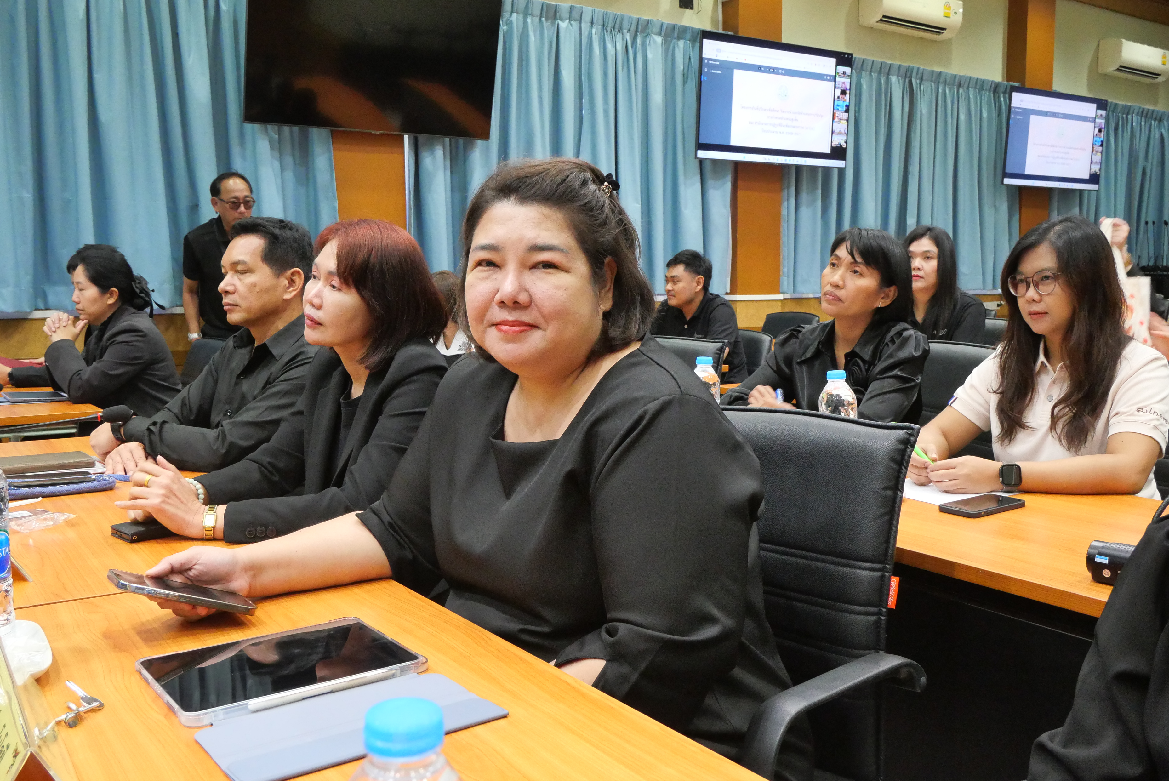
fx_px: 1007
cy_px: 390
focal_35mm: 31
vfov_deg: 42.4
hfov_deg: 60.3
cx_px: 584
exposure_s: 1/30
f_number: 6.3
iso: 3200
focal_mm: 15
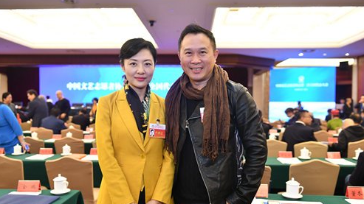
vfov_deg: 34.6
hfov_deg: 58.0
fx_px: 328
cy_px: 114
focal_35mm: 34
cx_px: 181
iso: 1250
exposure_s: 1/100
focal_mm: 32
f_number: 3.5
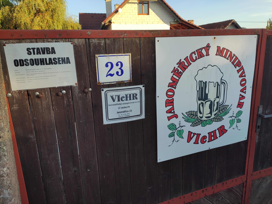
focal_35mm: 26
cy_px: 102
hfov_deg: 67.3
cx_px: 136
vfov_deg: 53.1
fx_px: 204
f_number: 1.75
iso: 112
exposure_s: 1/666
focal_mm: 4.77
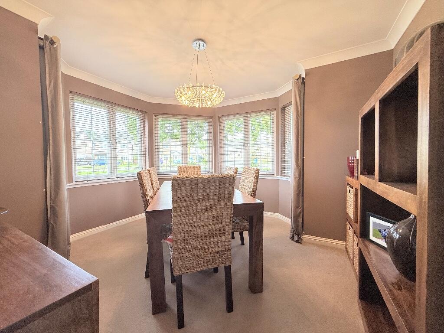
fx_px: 180
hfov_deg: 102.1
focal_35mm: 14
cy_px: 166
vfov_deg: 85.7
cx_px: 222
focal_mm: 2.22
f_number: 2.2
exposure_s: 1/100
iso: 80
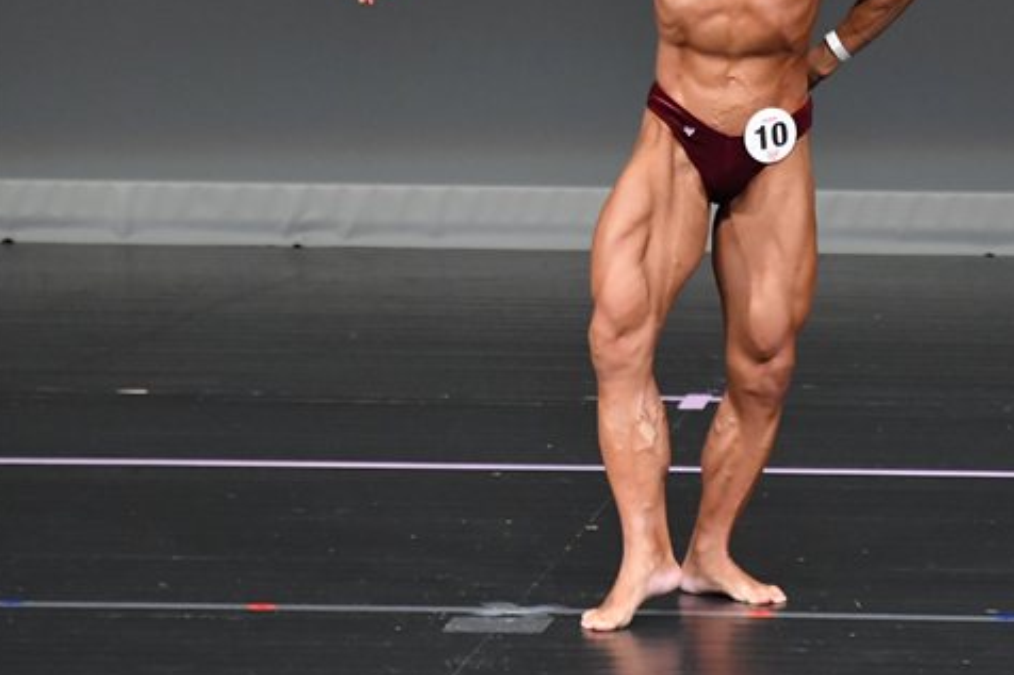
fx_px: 15823
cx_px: 811
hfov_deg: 3.7
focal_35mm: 562
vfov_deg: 2.4
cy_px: 215
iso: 4000
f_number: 5.6
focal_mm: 230
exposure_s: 1/400
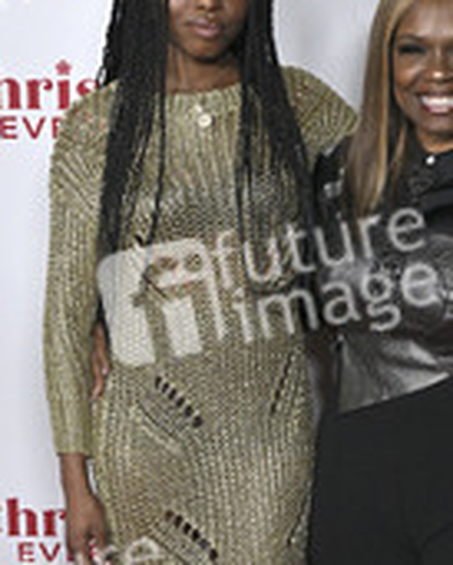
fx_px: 1507
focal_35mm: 90
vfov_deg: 21.0
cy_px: 453
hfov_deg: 17.0
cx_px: 364
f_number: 5.6
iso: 2500
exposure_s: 1/320
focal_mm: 41
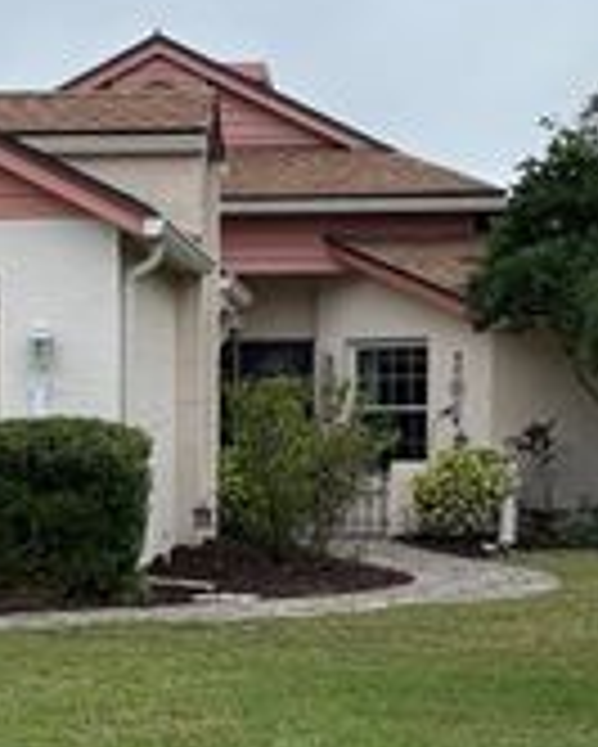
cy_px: 533
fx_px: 2254
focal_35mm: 102
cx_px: 144
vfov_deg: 18.7
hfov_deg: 15.0
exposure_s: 1/1196
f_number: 1.6
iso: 50
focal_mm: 5.96
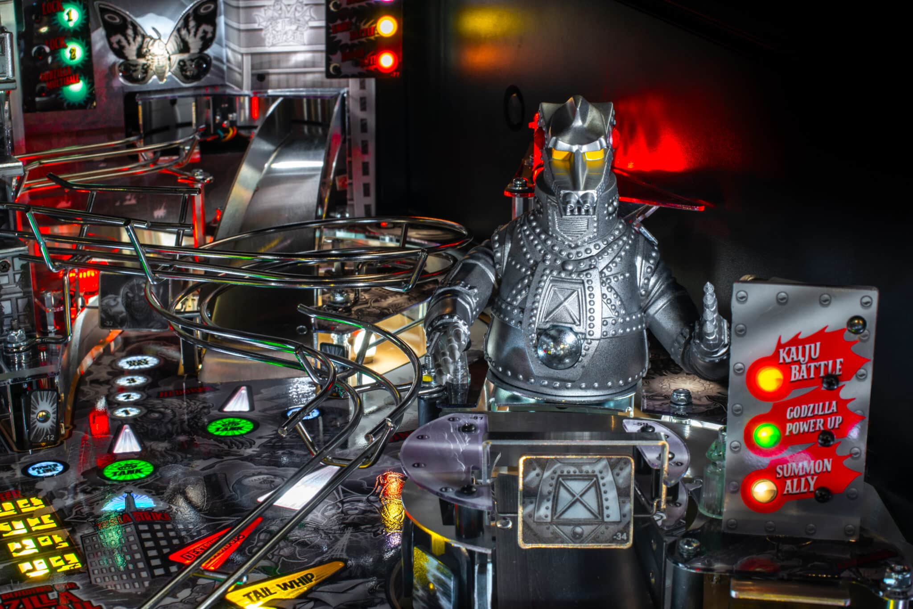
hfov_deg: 39.6
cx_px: 456
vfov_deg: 27.0
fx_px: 1268
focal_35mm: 50
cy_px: 304
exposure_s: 1/2
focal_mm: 50
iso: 250
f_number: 16
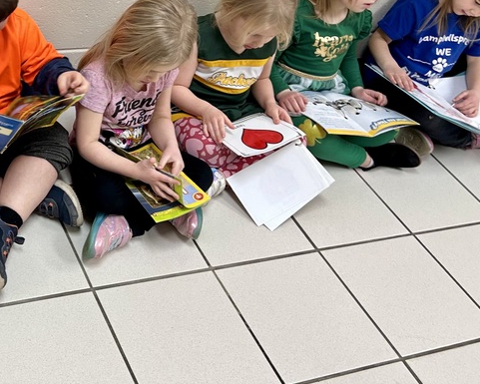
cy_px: 83
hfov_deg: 32.4
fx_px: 767
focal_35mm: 54
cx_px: 17
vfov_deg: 27.6
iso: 80
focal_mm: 5.7
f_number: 1.5
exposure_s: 1/60
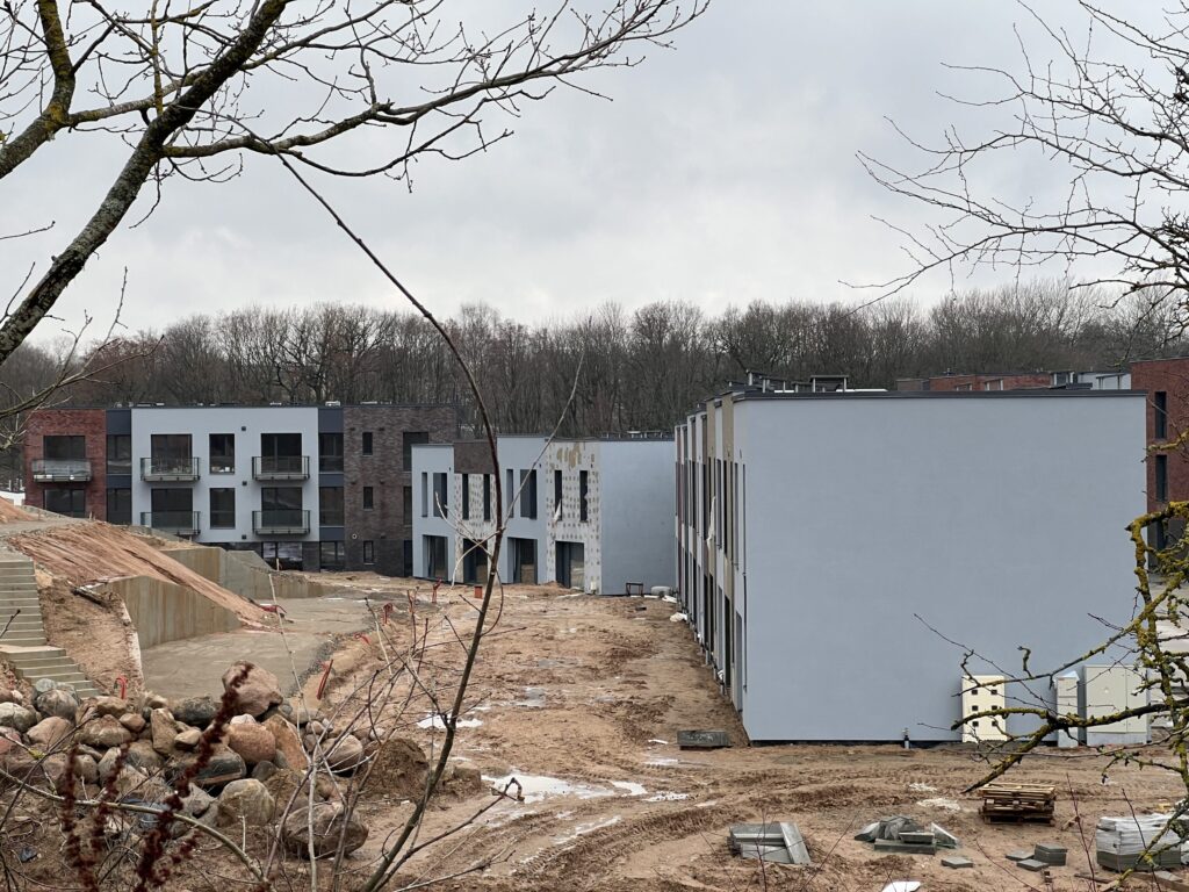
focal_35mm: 77
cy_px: 446
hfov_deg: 25.3
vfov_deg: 19.1
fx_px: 2645
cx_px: 594
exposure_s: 1/106
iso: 32
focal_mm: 9
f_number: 2.8
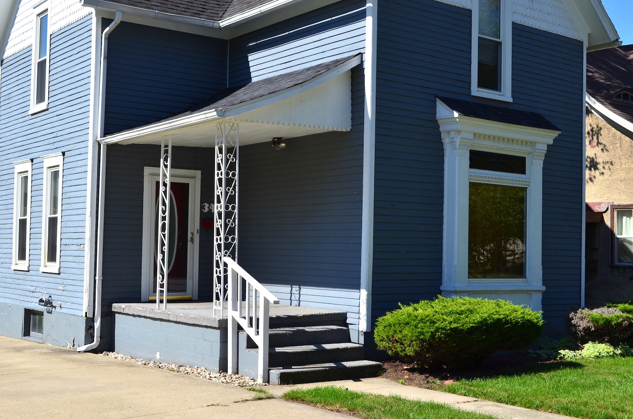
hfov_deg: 41.2
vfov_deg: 28.0
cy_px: 210
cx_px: 316
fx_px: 842
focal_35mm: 48
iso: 200
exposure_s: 1/320
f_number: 10
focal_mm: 32
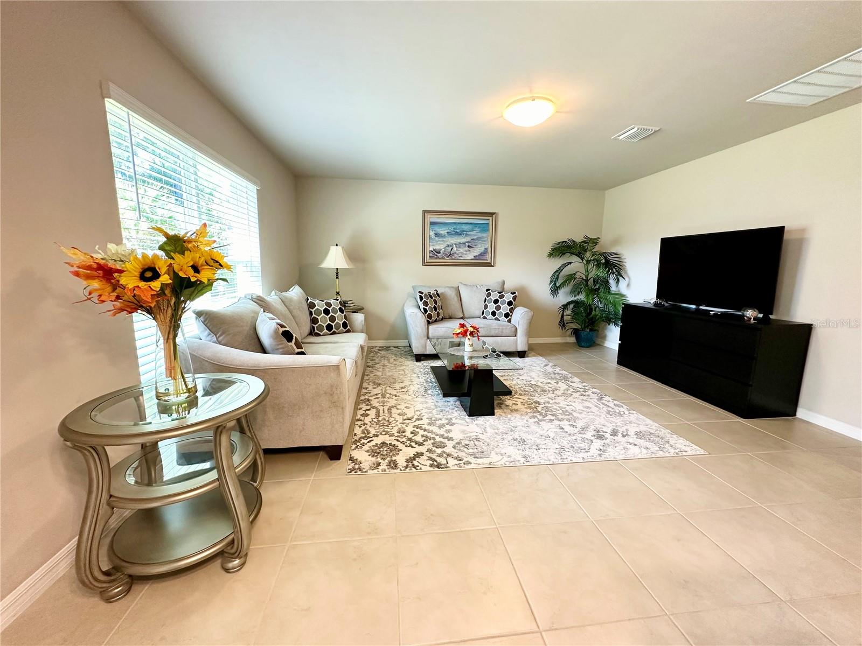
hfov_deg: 102.1
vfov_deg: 85.7
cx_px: 431
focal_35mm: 14
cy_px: 323
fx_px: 349
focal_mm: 2.22
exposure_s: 1/60
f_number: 2.2
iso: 160
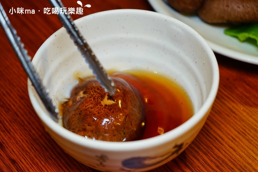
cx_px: 130
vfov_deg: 19.2
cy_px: 86
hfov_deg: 28.5
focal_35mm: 71
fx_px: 509
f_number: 5.6
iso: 1250
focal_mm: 70
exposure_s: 1/80
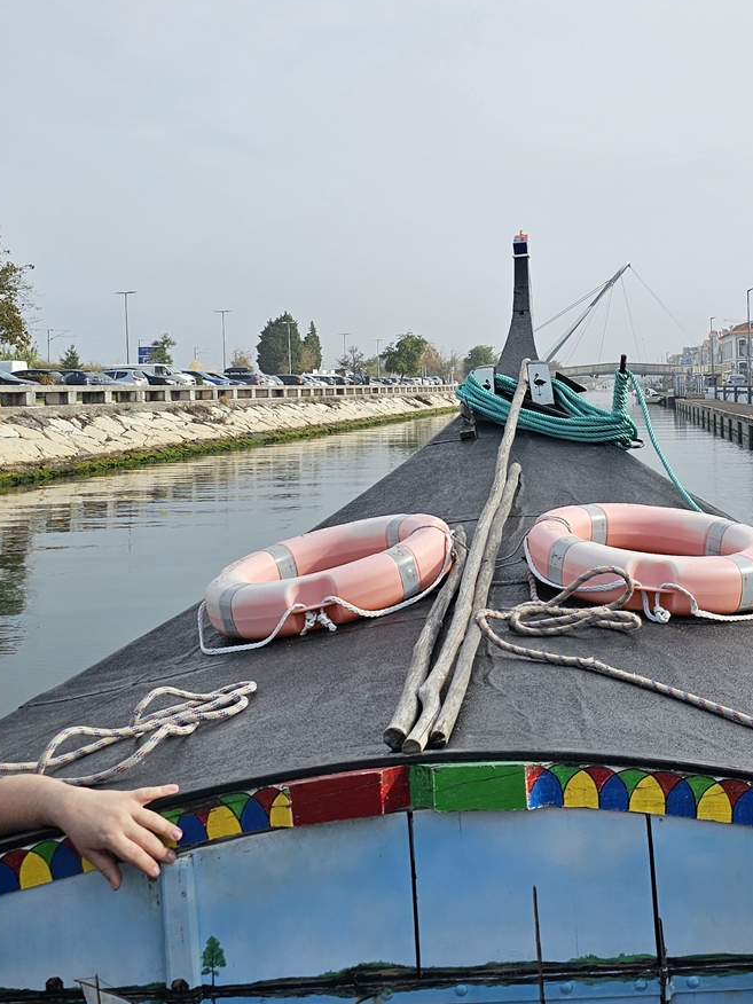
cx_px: 513
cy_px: 371
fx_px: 1218
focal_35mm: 42
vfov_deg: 44.4
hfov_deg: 34.0
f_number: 1.7
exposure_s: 1/1163
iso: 10
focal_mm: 6.3
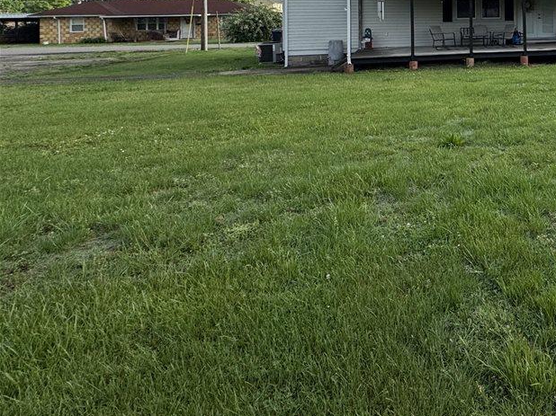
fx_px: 466
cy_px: 11
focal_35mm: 29
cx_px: 575
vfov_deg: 42.4
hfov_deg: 48.7
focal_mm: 2.22
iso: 50
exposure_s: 1/1277
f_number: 2.2
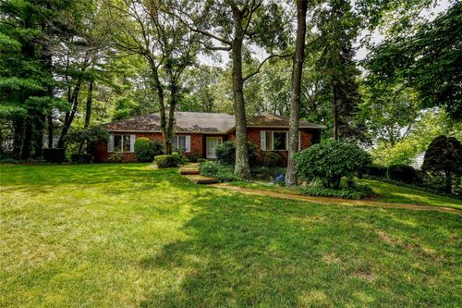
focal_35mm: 16
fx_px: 212
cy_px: 154
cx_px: 231
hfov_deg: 95.0
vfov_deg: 72.0
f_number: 9
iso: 320
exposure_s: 1/125
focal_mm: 11
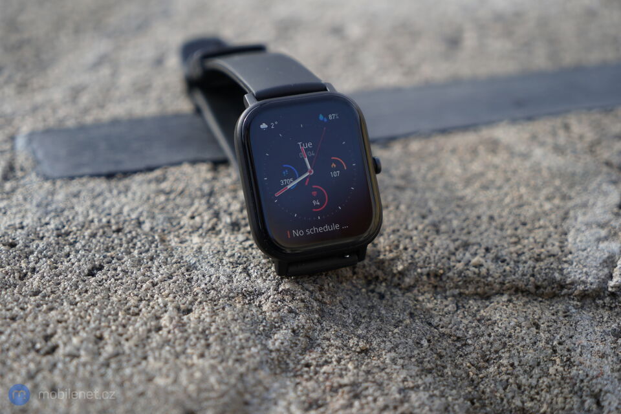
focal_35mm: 70
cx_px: 310
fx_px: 1207
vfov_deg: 19.5
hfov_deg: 28.8
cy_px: 207
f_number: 4
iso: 200
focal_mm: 70
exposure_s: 1/320
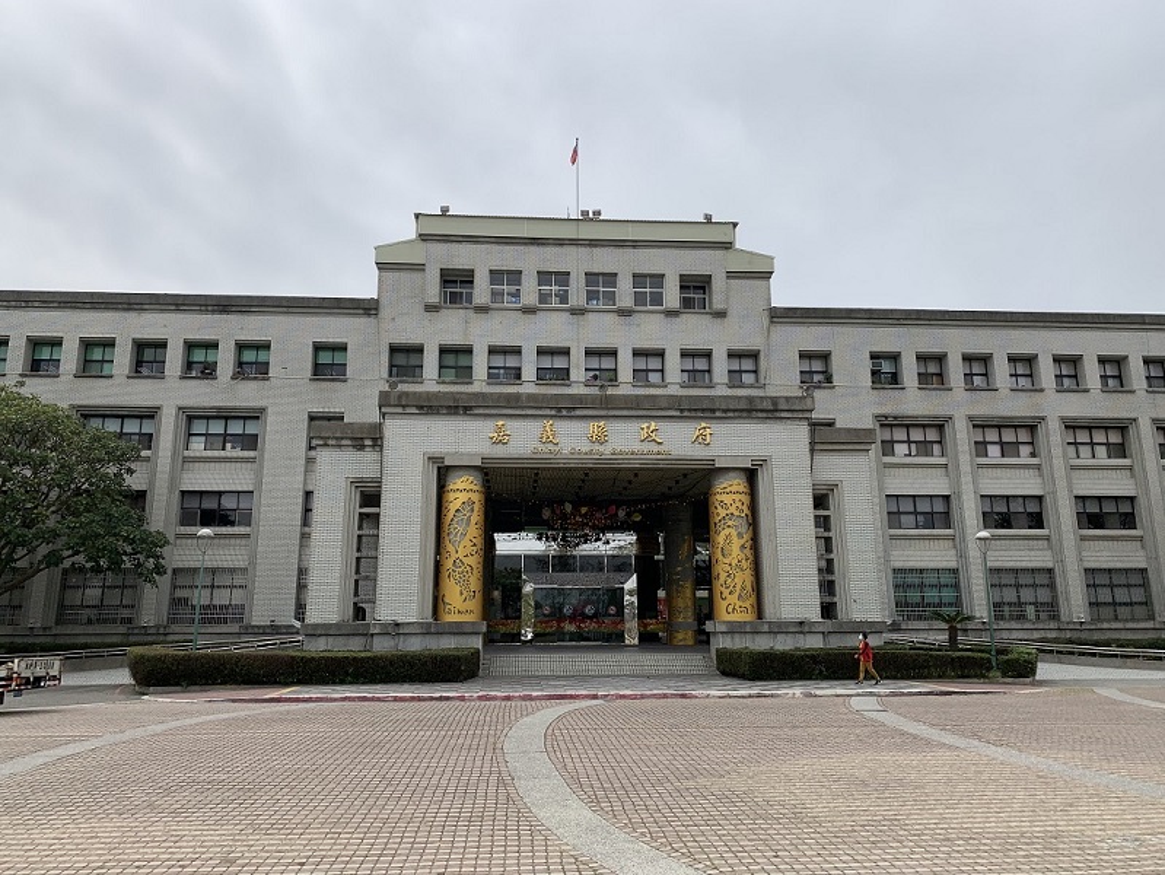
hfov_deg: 67.3
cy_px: 438
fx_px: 875
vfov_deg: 53.1
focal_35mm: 26
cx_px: 582
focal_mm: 4.25
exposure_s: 1/5405
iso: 25
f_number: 1.8
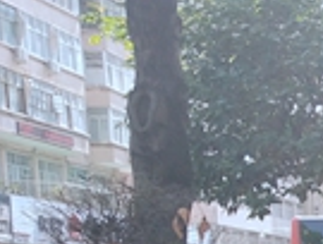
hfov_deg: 10.8
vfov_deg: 9.1
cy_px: 468
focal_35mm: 155
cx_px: 780
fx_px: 1450
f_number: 1.8
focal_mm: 3.95
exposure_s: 1/808
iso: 87
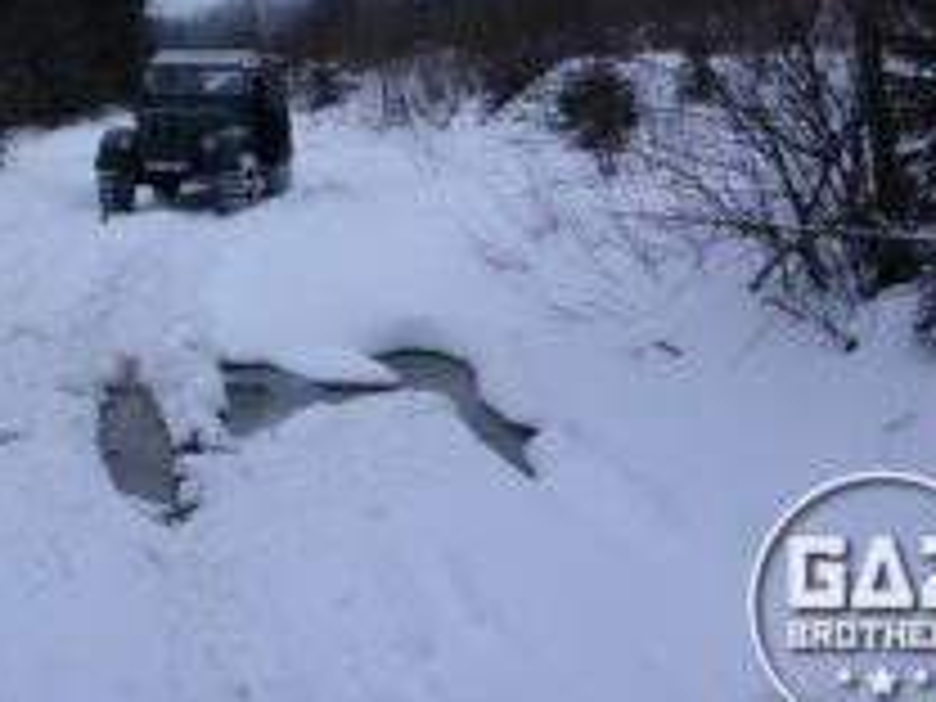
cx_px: 187
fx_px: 1379
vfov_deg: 27.9
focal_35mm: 51
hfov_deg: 36.2
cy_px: 122
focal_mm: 4.9
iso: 400
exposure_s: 1/8
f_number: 3.3
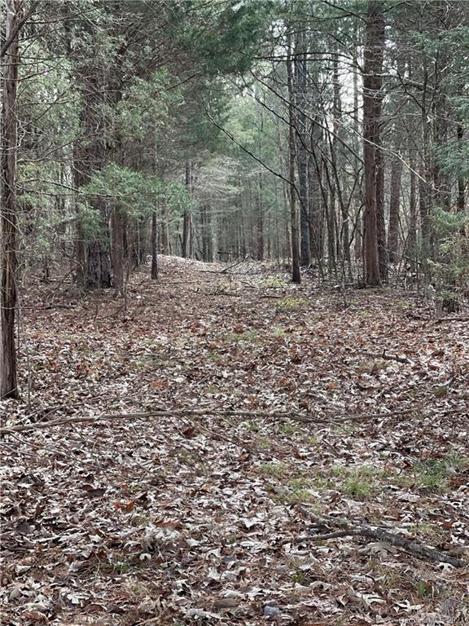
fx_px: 1156
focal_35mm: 64
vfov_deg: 30.3
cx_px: 234
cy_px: 313
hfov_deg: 22.9
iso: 80
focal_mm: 7.5
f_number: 2.2
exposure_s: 1/121
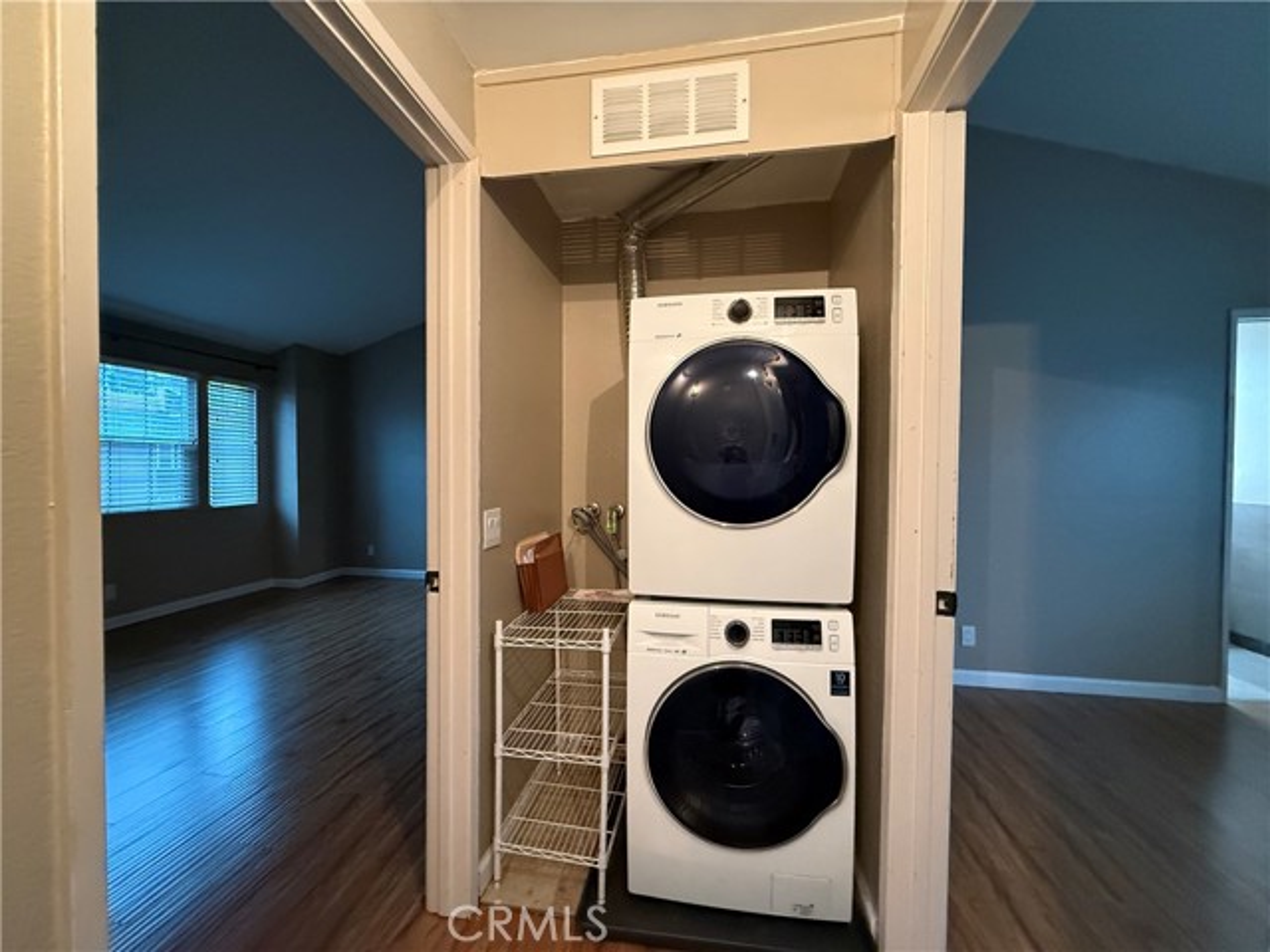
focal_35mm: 14
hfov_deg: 102.1
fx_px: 514
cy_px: 476
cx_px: 635
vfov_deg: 85.7
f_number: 2.2
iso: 640
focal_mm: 2.22
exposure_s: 1/60
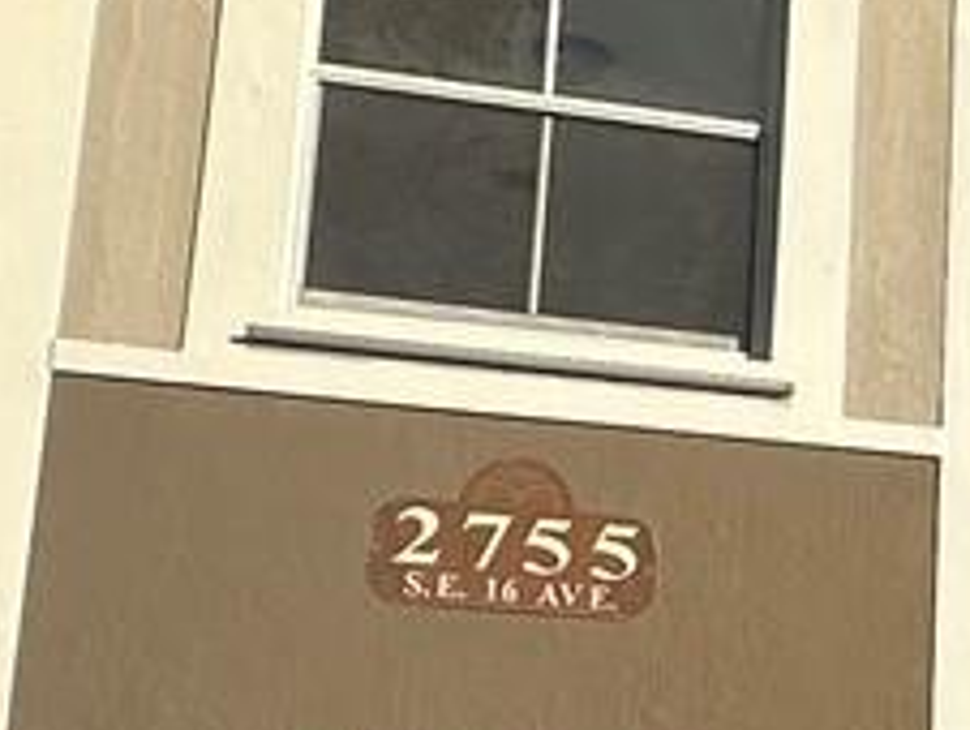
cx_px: 1532
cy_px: 623
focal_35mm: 99
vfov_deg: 14.8
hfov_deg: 17.4
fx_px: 2777
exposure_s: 1/3509
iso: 50
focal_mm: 2.22
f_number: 2.2
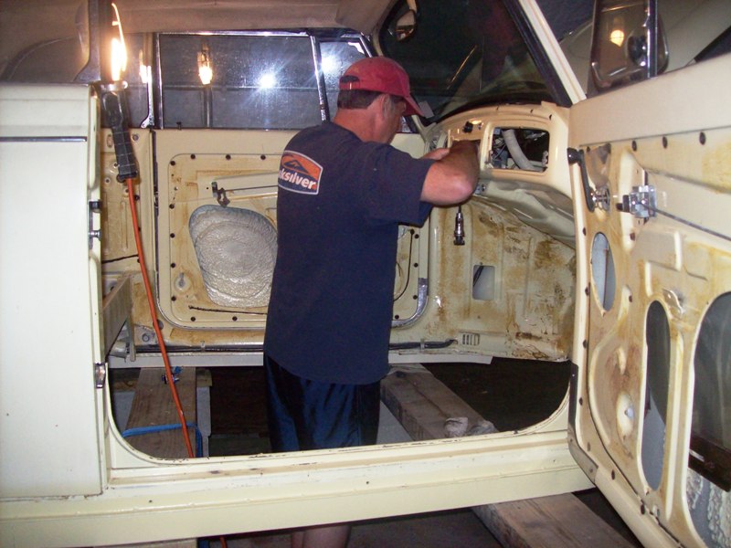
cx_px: 366
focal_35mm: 36
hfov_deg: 51.4
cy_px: 274
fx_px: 760
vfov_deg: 39.7
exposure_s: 1/64
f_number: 2.7
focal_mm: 6
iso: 200
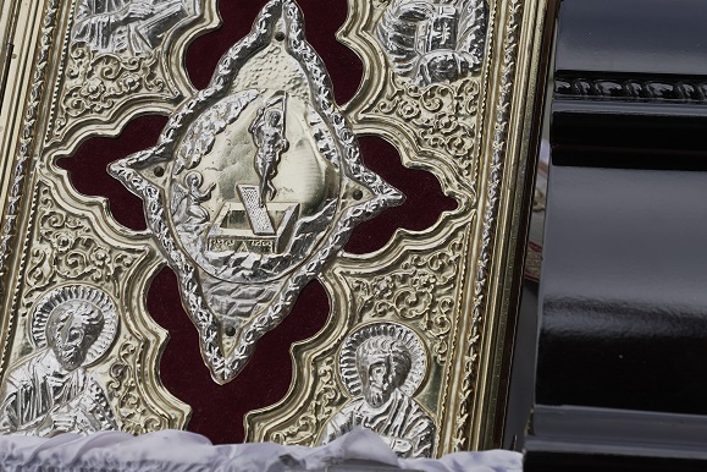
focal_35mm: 145
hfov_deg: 14.2
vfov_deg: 9.5
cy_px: 186
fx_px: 2847
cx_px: 338
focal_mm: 70
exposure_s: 1/2500
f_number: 4
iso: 320
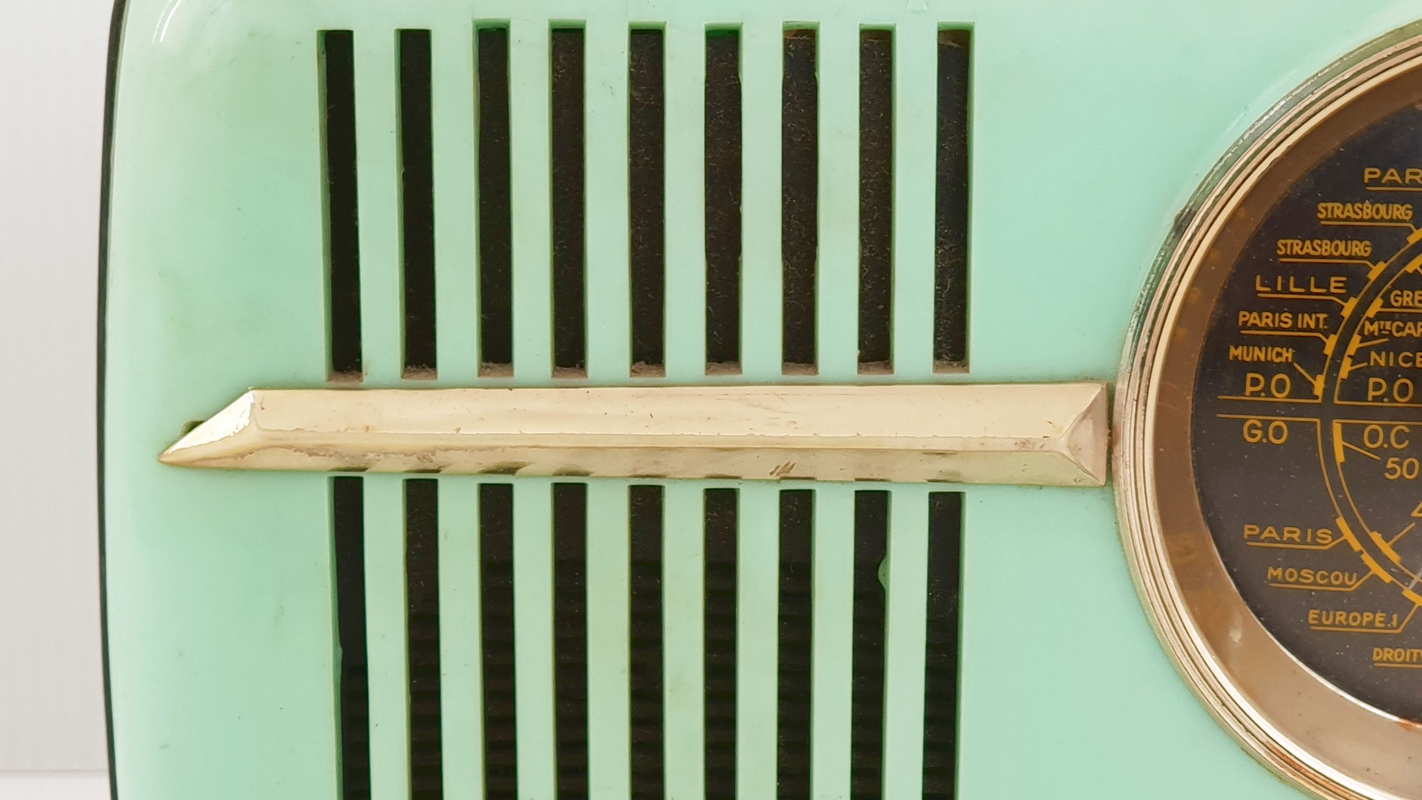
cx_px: 871
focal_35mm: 89
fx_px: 3356
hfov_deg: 23.9
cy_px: 629
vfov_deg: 13.5
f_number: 2.4
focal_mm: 6
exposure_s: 1/33
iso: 40
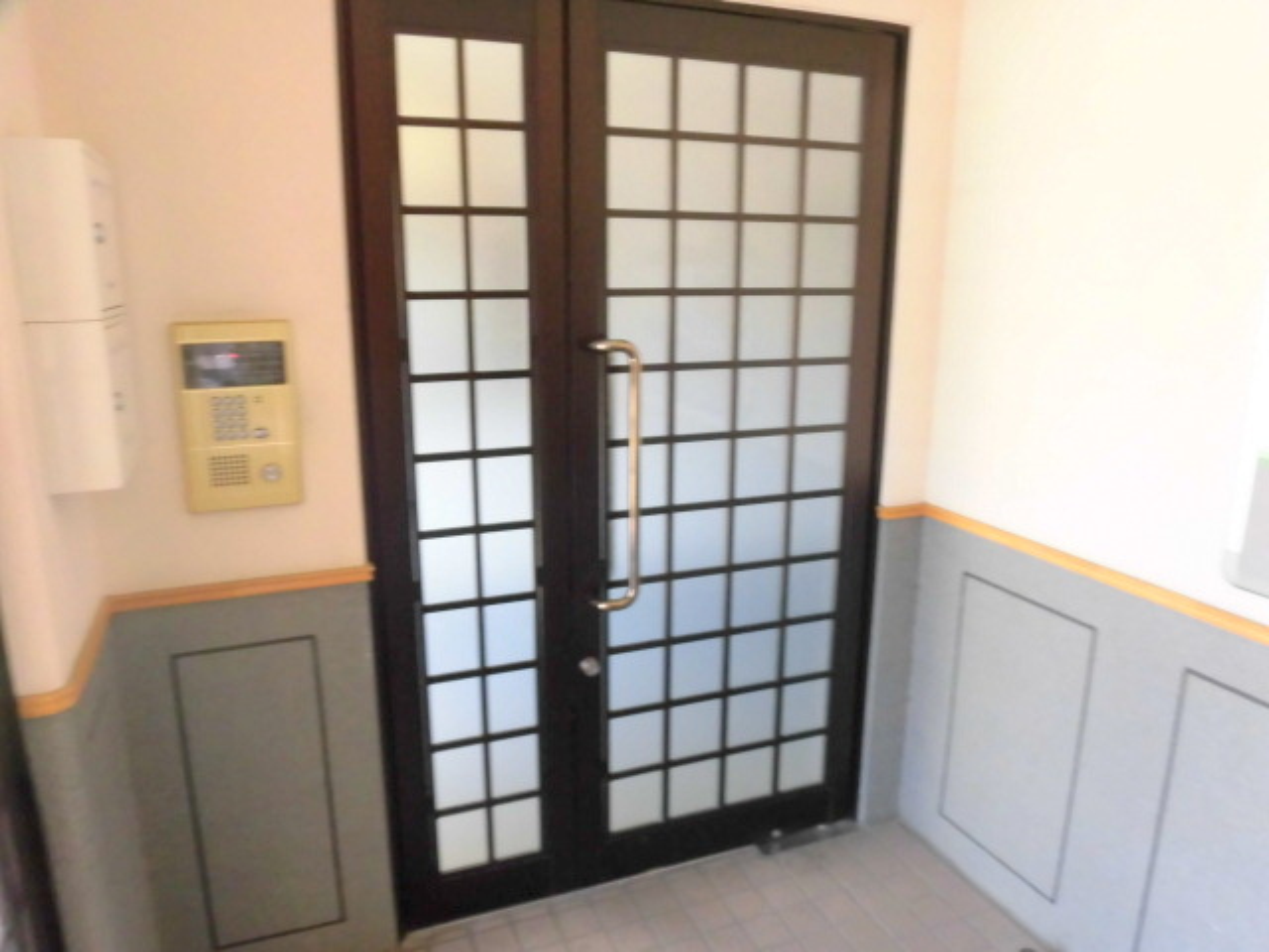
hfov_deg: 71.6
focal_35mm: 24
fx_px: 880
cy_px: 476
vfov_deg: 56.8
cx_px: 634
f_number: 3.1
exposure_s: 1/50
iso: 250
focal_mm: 4.3
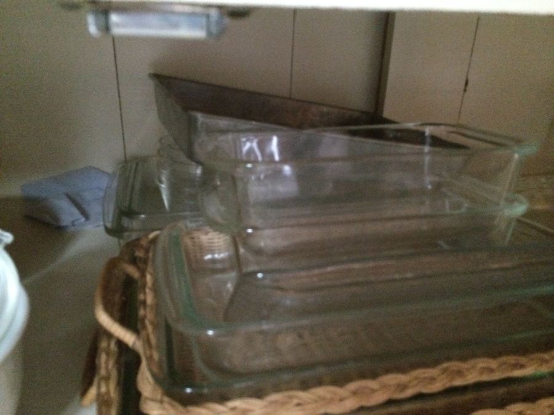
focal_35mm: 30
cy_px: 208
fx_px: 480
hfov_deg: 60.0
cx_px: 277
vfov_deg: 46.8
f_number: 2.2
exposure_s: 1/15
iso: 1600
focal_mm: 4.12
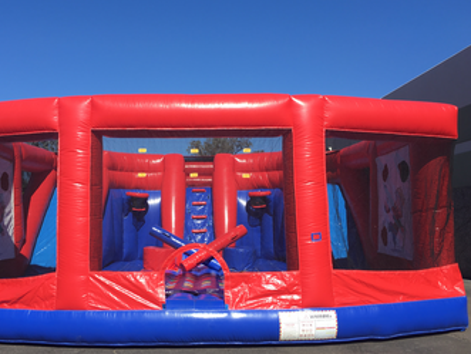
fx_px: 477
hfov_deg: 52.4
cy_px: 205
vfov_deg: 40.7
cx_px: 205
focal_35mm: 35
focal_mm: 4.15
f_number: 2.2
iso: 25
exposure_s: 1/1221
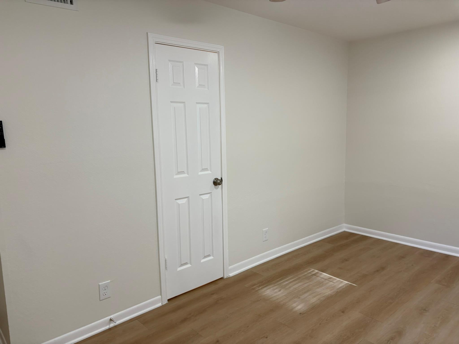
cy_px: 172
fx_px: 345
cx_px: 230
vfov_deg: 53.1
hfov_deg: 67.3
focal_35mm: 26
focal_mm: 5.96
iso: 125
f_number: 1.6
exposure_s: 1/120
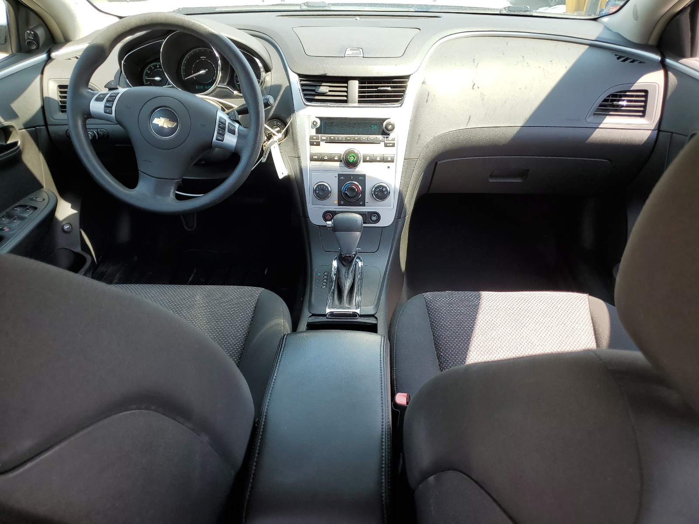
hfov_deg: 67.3
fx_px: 525
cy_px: 262
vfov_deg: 53.1
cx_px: 350
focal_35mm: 26
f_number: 1.5
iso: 50
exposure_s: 1/263
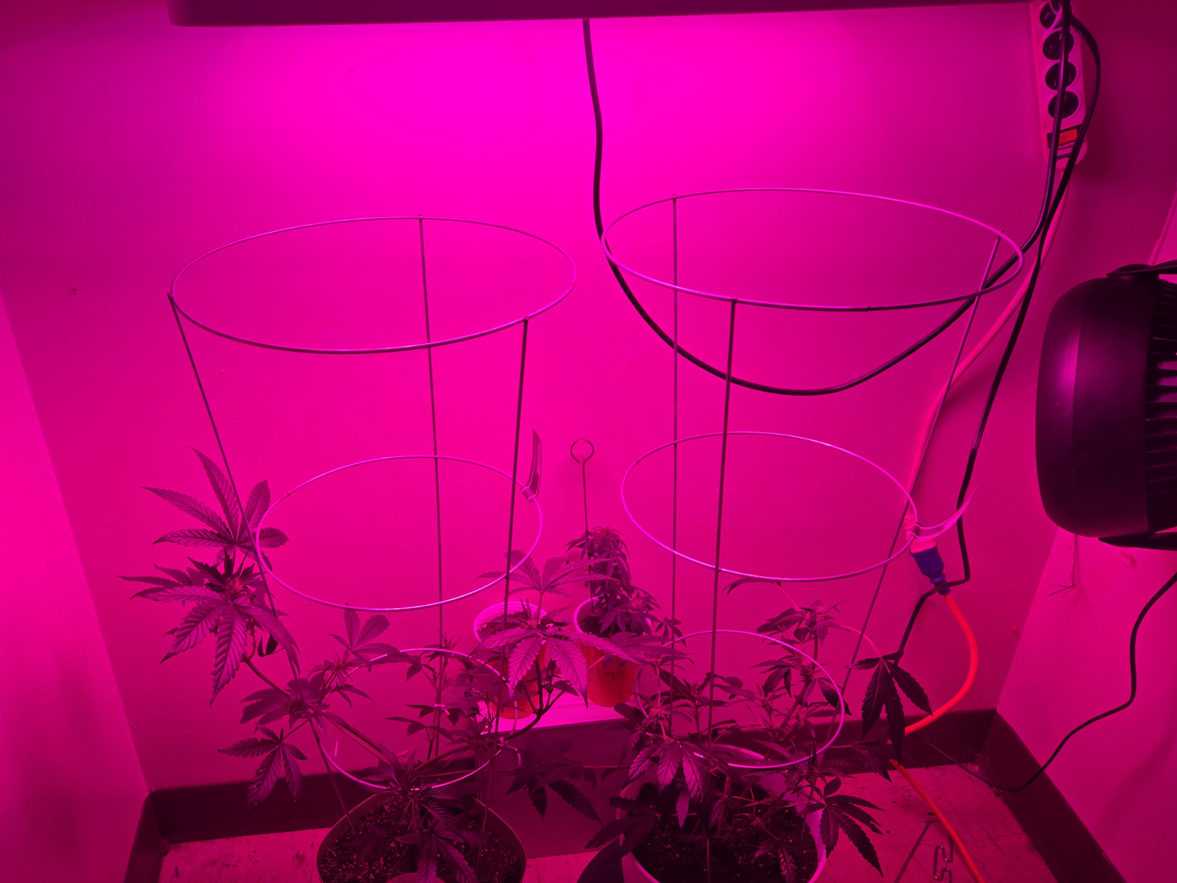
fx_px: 986
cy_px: 488
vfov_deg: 48.1
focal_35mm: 29
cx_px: 537
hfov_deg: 61.6
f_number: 1.8
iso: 25
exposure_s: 1/1199
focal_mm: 5.4
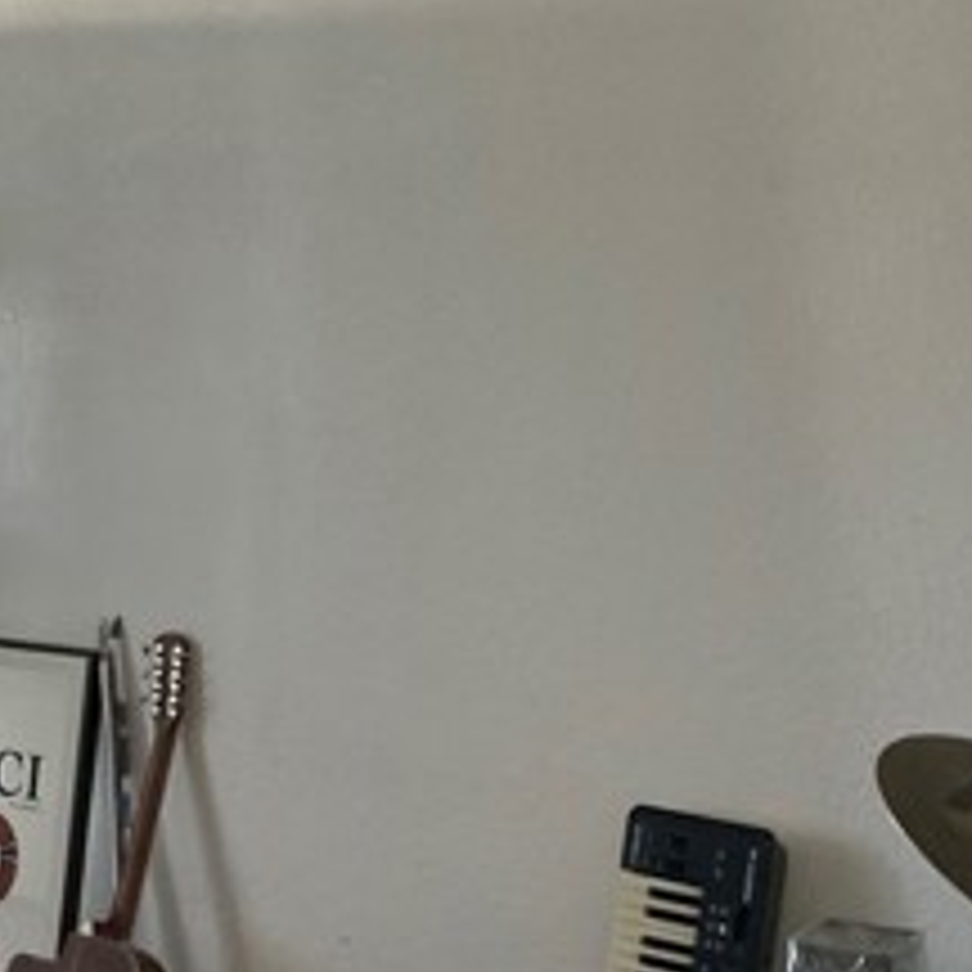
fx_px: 2414
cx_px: 351
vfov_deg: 22.7
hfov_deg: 22.7
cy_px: 648
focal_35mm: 76
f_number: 1.8
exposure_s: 1/30
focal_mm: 3
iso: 320
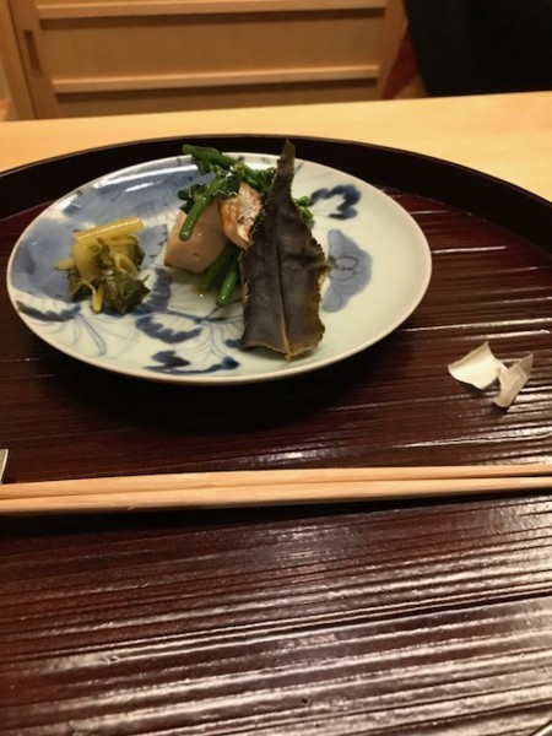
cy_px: 368
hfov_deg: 49.7
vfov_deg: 63.4
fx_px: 595
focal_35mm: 28
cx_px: 276
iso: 100
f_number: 1.8
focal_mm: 3.99
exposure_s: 1/8
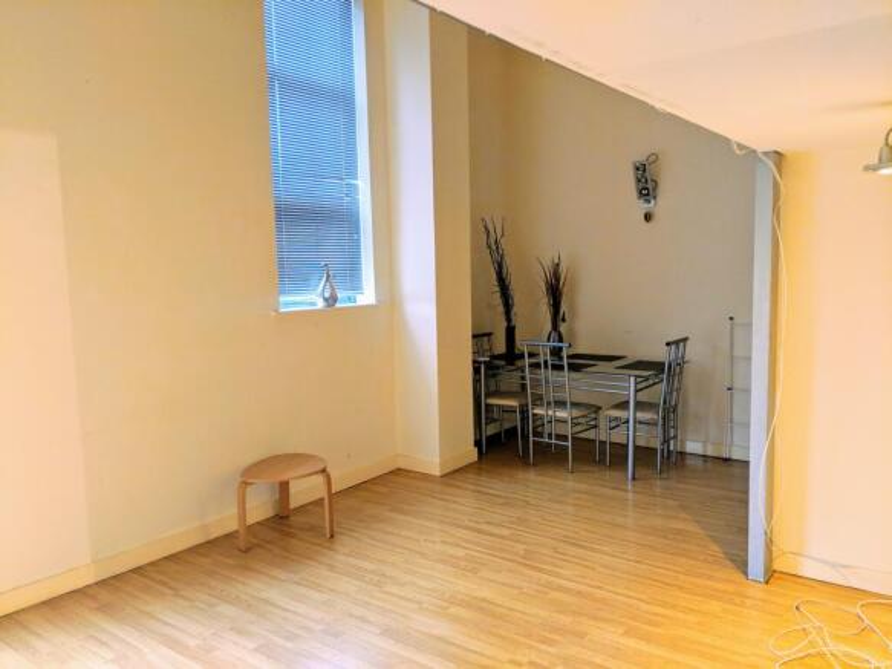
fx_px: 696
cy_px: 334
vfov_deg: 51.3
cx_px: 446
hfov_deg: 65.3
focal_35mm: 27
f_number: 1.8
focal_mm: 4.44
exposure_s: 1/100
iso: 242
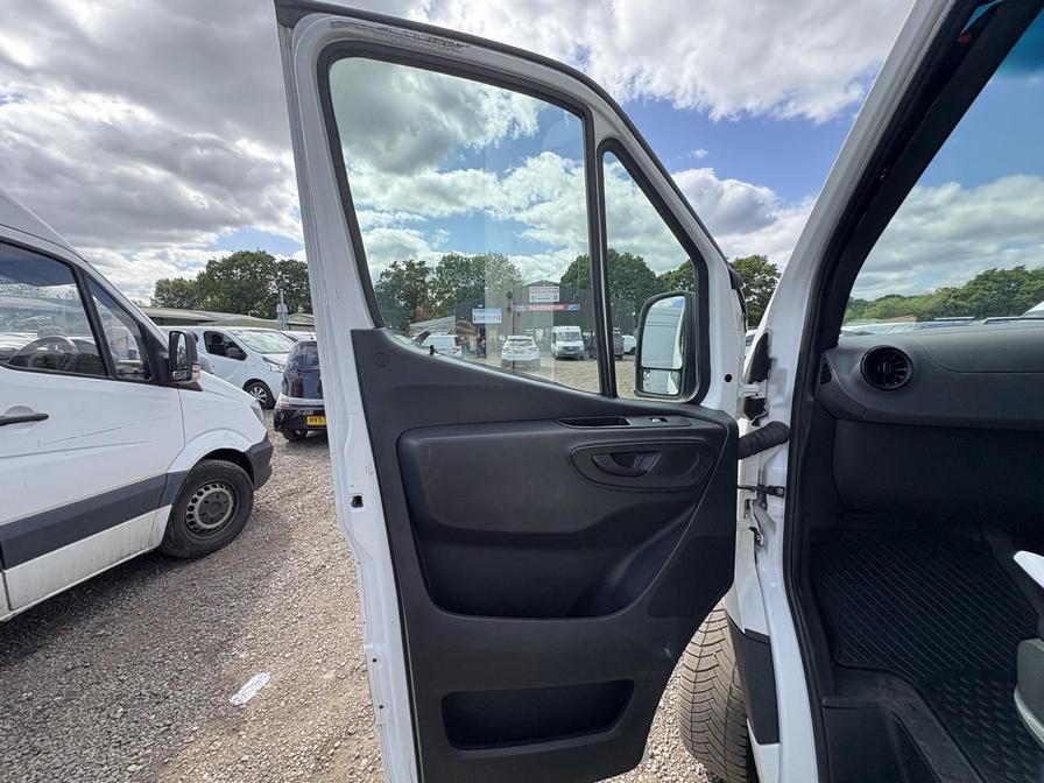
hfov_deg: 102.1
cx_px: 522
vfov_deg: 85.7
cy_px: 392
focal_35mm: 14
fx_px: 422
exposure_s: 1/440
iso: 40
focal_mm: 2.22
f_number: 2.2
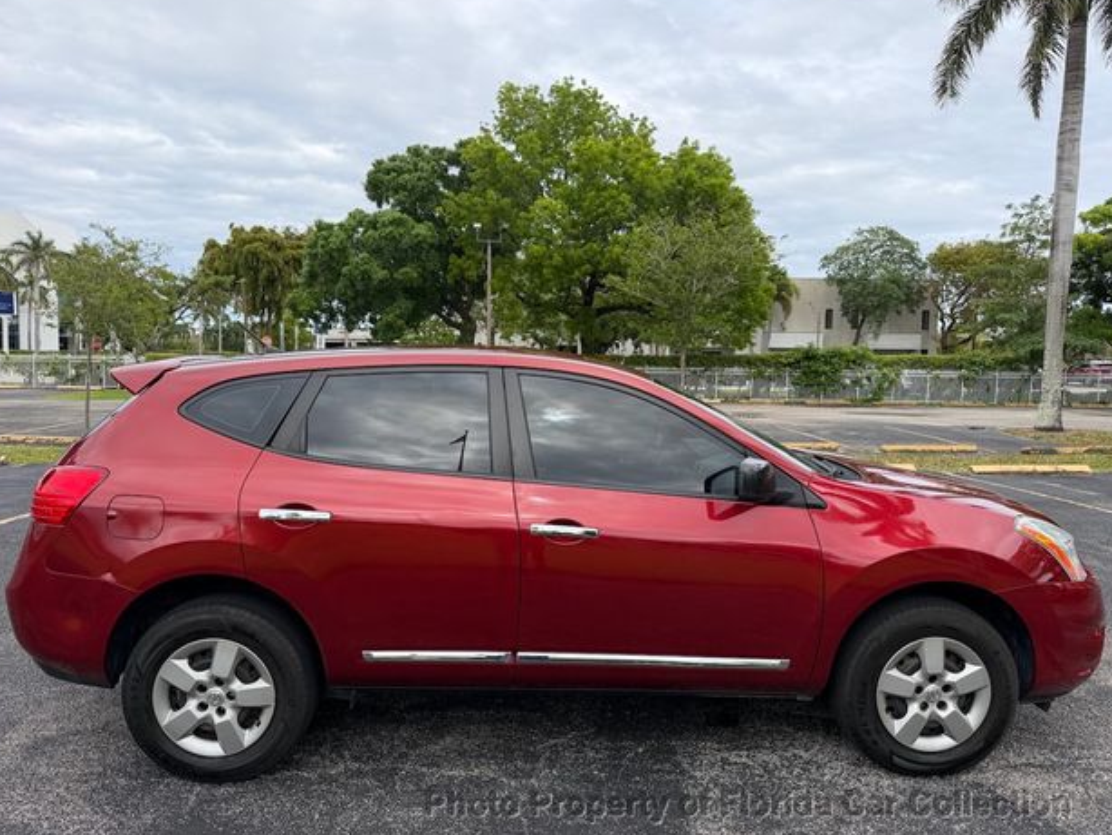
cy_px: 408
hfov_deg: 69.4
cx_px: 551
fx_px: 803
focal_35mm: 25
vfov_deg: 54.9
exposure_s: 1/2110
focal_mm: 6.76
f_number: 1.78
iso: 80
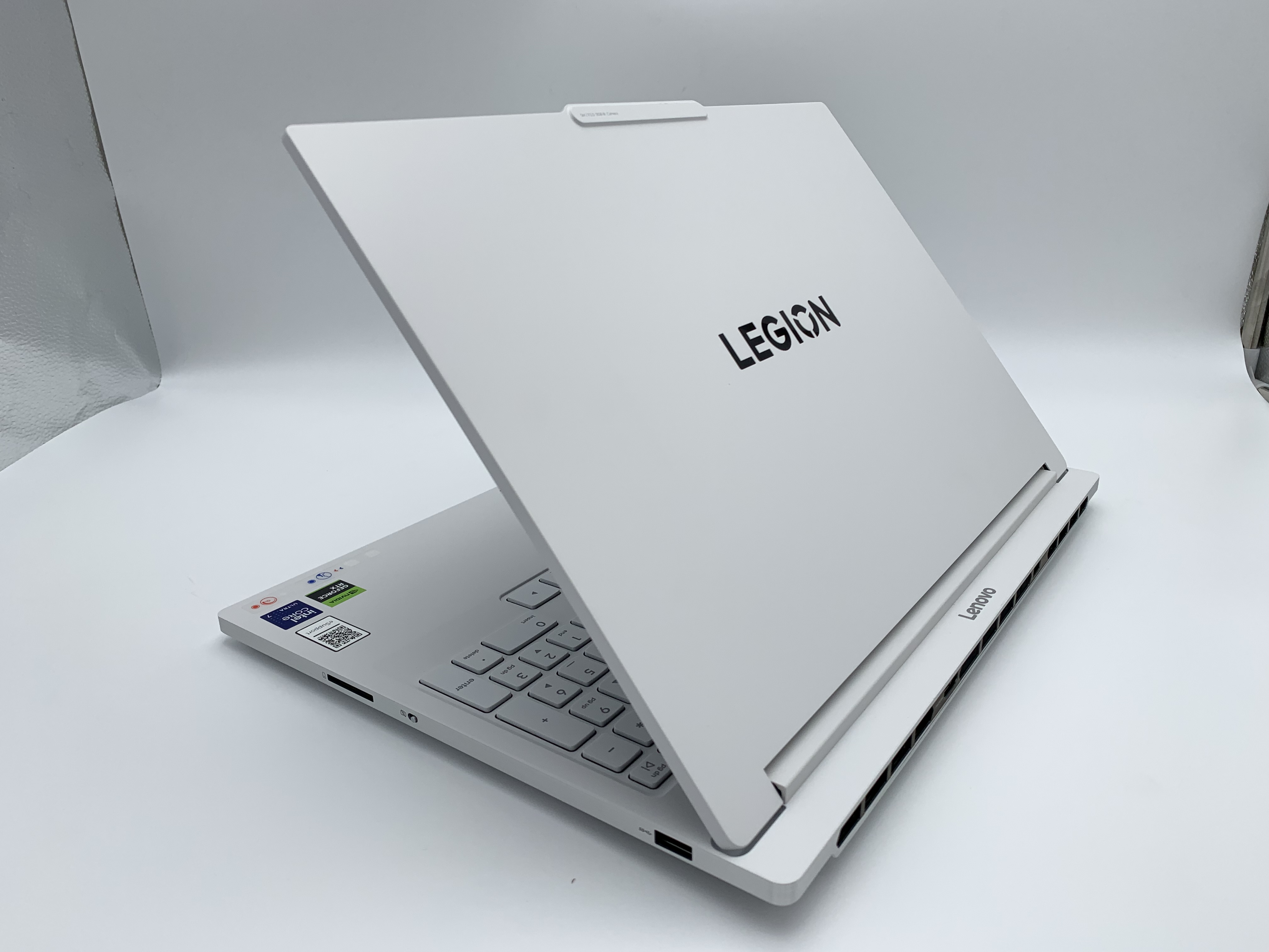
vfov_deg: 53.1
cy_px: 476
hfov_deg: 67.3
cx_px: 634
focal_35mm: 26
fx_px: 953
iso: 25
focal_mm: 4.25
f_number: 1.8
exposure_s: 1/754
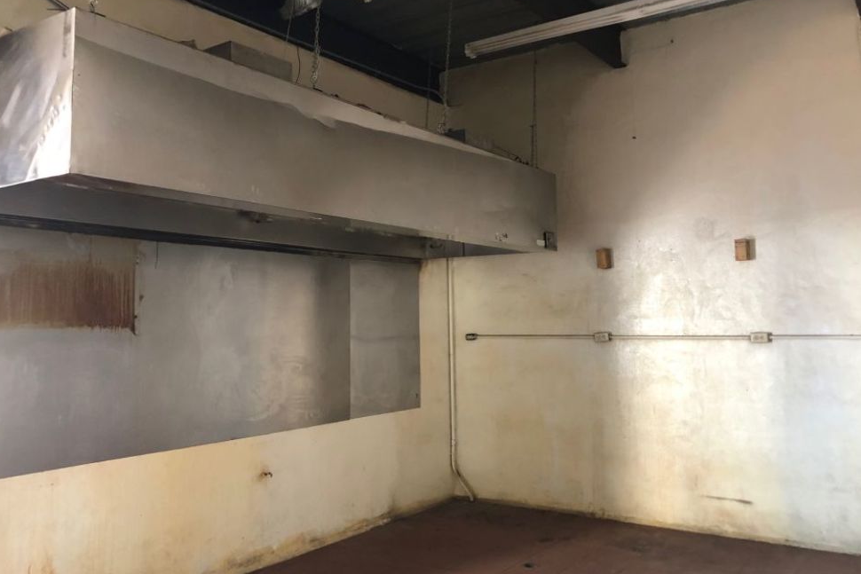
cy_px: 262
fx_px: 765
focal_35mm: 32
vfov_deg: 41.1
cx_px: 435
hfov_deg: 58.7
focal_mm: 3.99
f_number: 1.8
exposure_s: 1/15
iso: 64
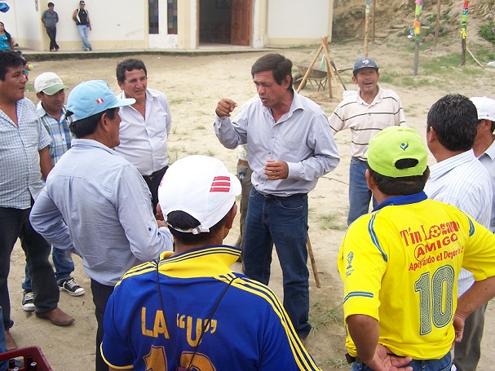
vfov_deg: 37.7
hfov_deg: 49.0
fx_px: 543
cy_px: 186
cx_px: 248
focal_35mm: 38
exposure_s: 1/500
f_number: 2.8
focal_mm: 6.3
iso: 80
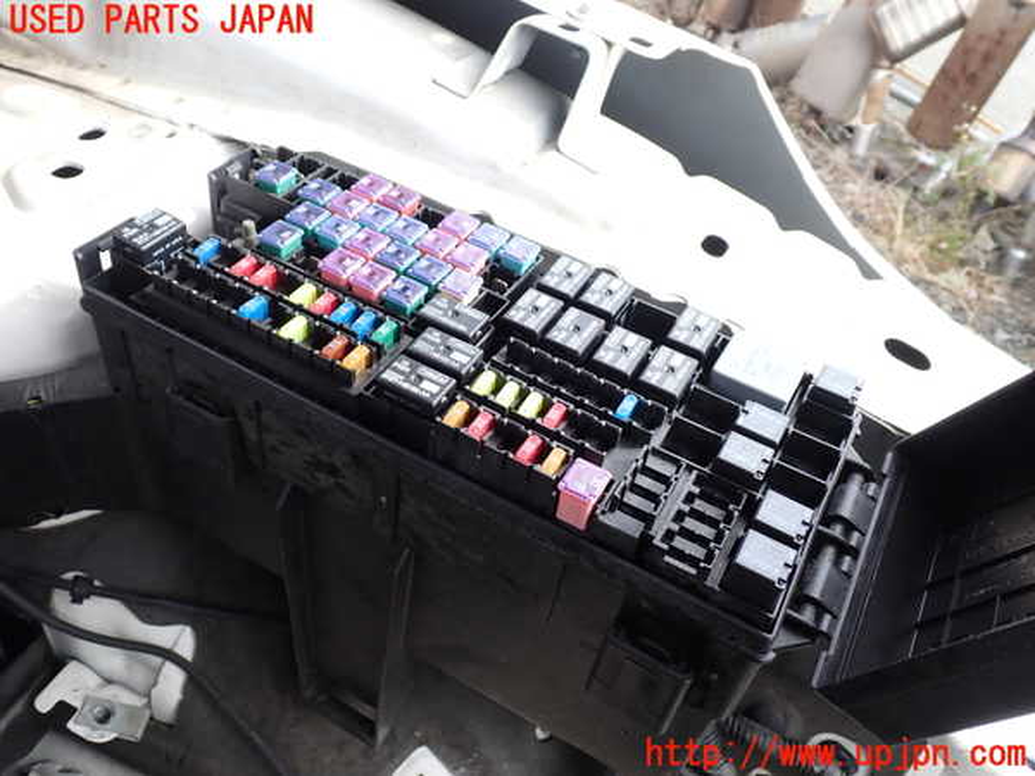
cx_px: 518
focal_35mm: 30
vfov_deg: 46.8
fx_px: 897
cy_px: 388
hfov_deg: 60.0
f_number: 3.2
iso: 100
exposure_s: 1/160
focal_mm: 5.4
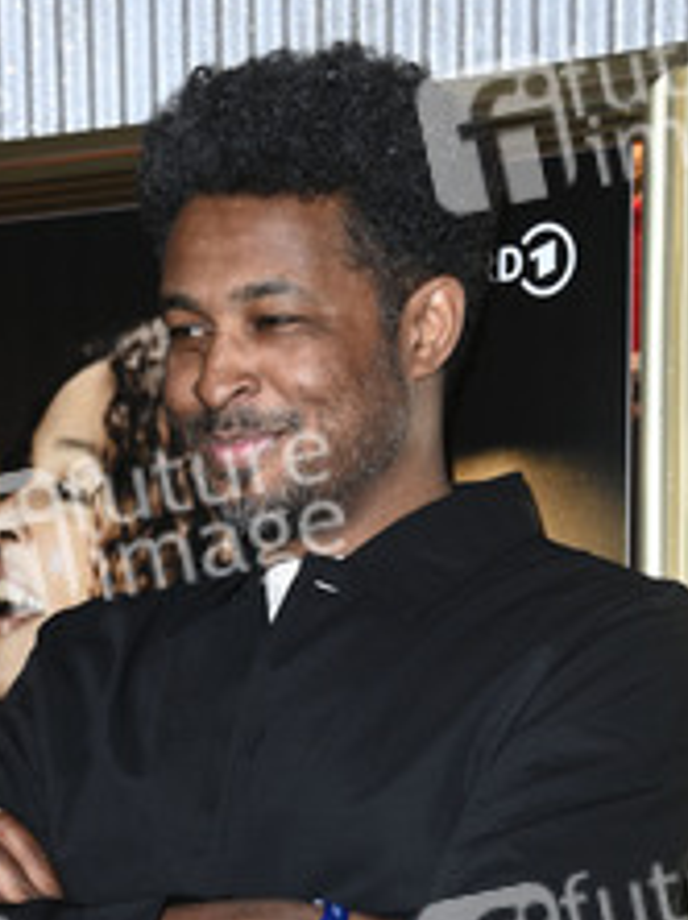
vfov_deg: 12.6
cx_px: 253
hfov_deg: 9.5
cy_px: 738
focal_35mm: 156
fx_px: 4142
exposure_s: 1/250
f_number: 5.6
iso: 1250
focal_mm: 90
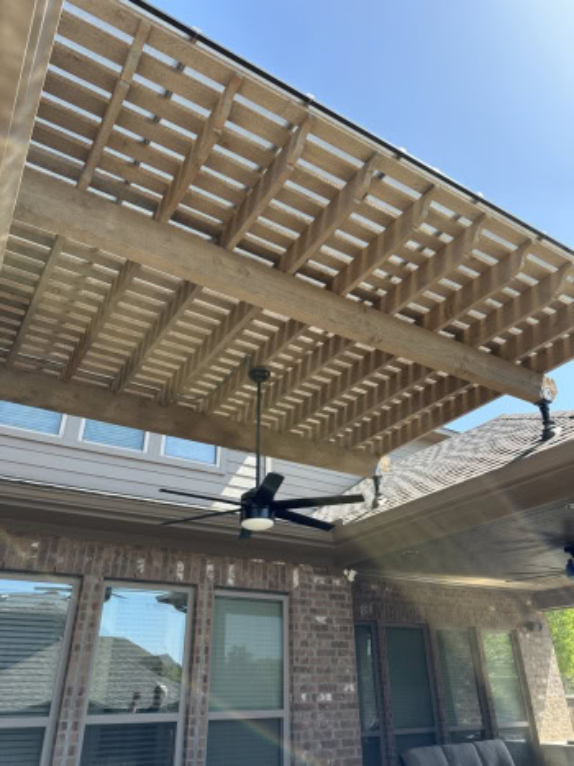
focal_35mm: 24
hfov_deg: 56.8
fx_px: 531
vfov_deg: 71.6
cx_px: 287
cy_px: 383
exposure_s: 1/980
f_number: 1.8
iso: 80
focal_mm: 6.9
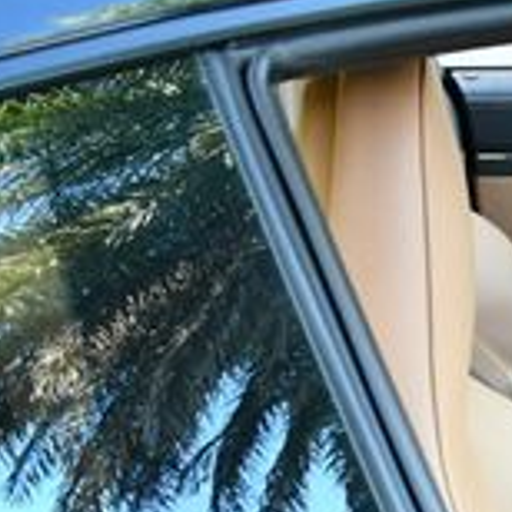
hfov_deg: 12.1
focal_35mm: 127
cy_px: 662
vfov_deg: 13.3
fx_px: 2125
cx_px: 1037
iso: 800
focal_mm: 18
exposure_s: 1/200
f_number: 3.5
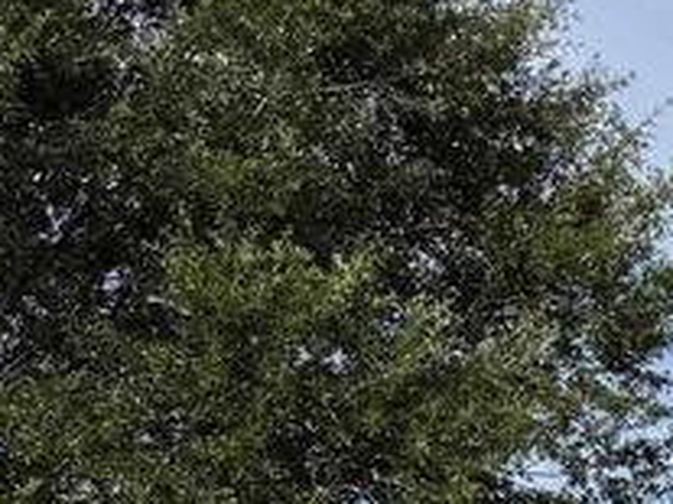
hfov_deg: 8.8
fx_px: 3245
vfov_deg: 8.7
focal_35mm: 167
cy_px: 777
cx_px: 2243
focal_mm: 6.76
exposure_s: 1/4405
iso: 80
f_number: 1.78
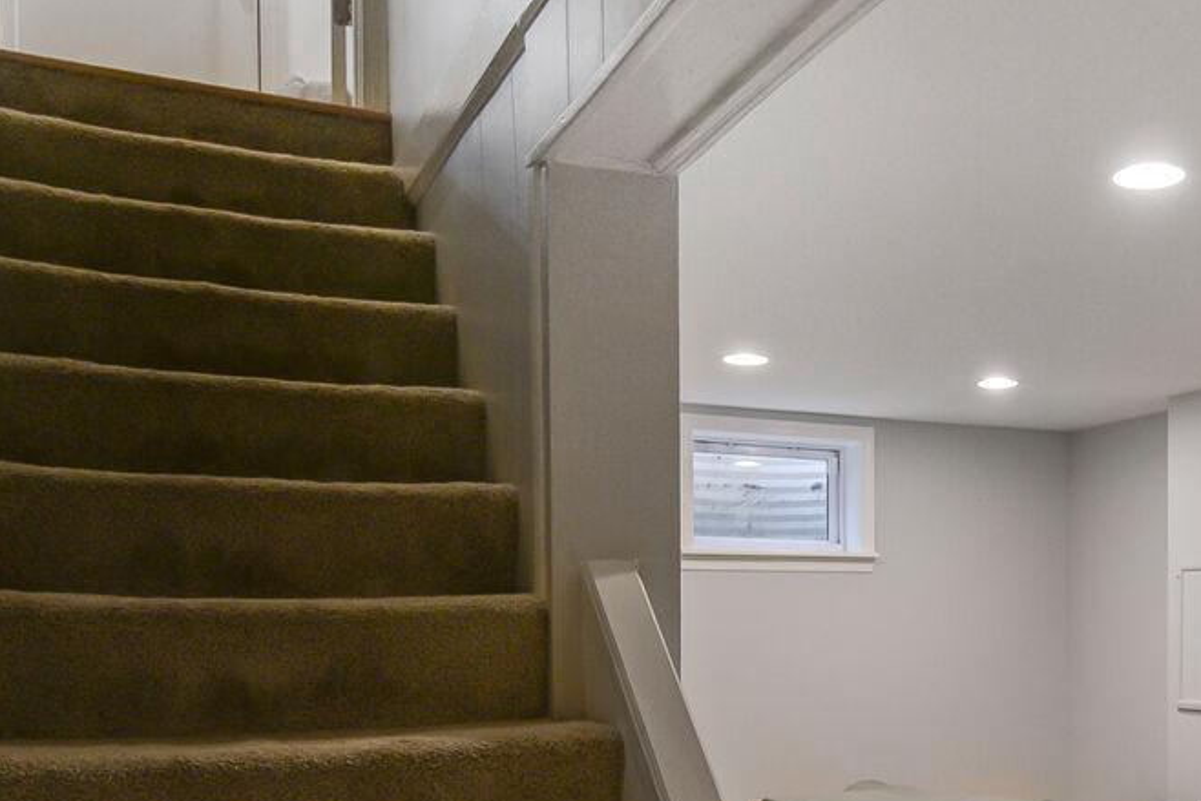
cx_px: 931
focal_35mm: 42
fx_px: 1401
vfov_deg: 30.6
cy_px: 712
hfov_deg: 44.5
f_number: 8
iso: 500
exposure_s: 1/4
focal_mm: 16
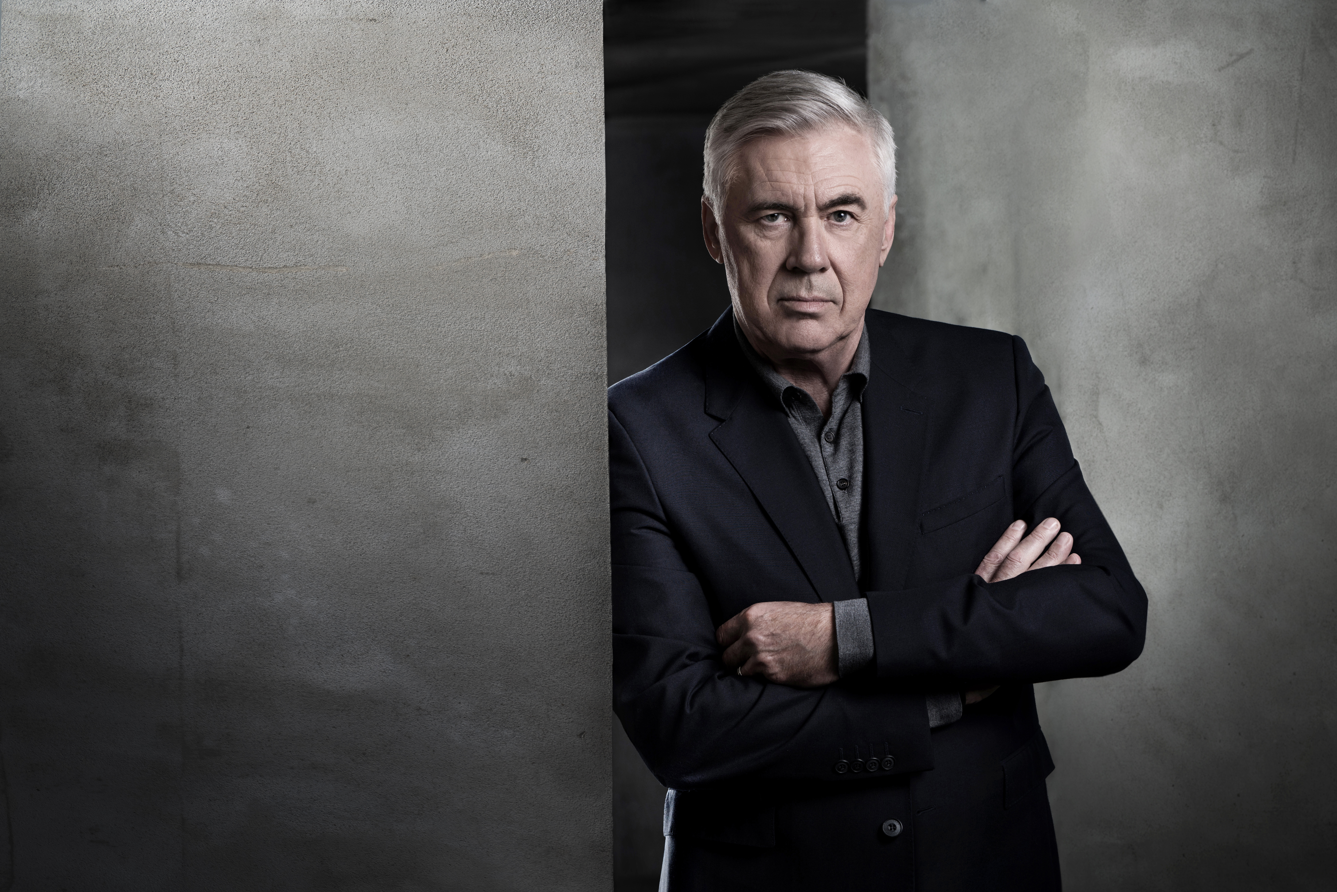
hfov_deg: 15.8
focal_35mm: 130
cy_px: 446
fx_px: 4828
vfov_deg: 10.6
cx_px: 668
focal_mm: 130
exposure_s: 1/200
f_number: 9
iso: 200
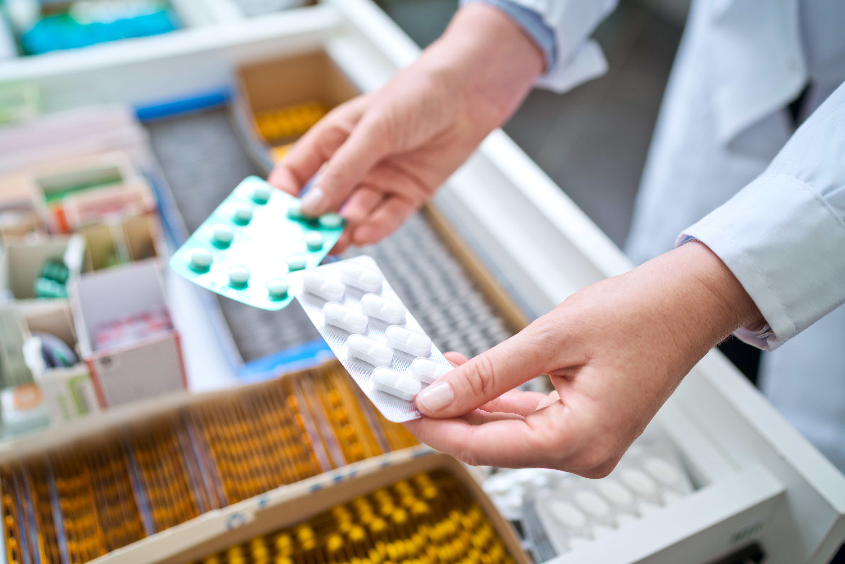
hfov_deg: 54.4
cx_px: 422
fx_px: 822
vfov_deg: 37.9
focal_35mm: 35
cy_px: 282
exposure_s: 1/125
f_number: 2.2
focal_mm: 35
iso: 100
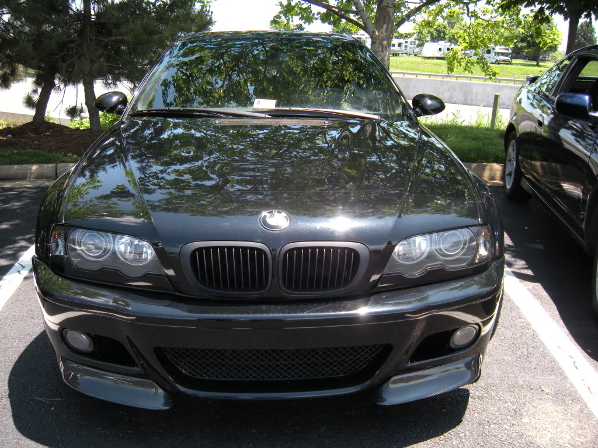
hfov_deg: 52.6
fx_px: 605
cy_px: 224
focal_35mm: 35
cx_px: 299
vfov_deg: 40.7
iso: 64
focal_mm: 5.9
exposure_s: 1/141
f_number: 3.8
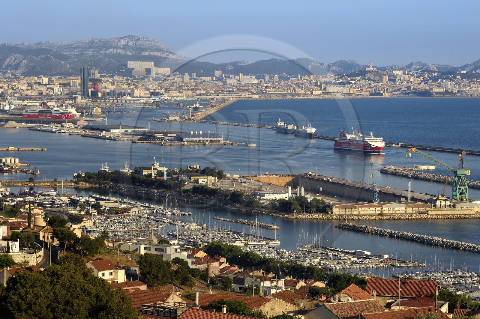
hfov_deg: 16.4
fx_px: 1665
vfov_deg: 10.9
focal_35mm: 125
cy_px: 160
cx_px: 240
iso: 200
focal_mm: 125
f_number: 10
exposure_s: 1/320
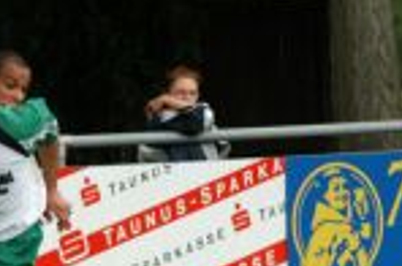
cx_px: 35
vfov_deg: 1.7
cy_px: 353
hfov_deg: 2.5
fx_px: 9059
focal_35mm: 813
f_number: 5.6
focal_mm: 200
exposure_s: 1/500
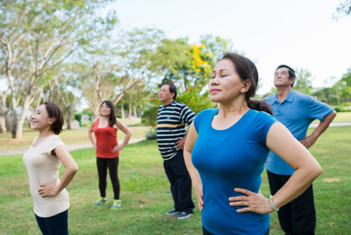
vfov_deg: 37.9
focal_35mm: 35
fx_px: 341
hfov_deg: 54.4
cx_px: 176
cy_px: 118
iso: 160
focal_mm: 35
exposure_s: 1/320
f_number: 3.5
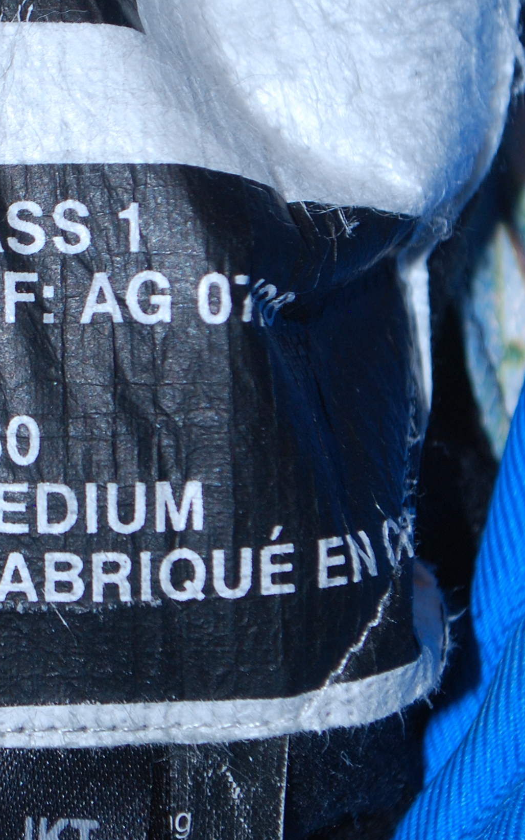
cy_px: 436
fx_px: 3959
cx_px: -8
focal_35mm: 173
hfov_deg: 7.6
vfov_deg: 12.1
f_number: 7.1
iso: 200
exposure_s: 1/25
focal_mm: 48
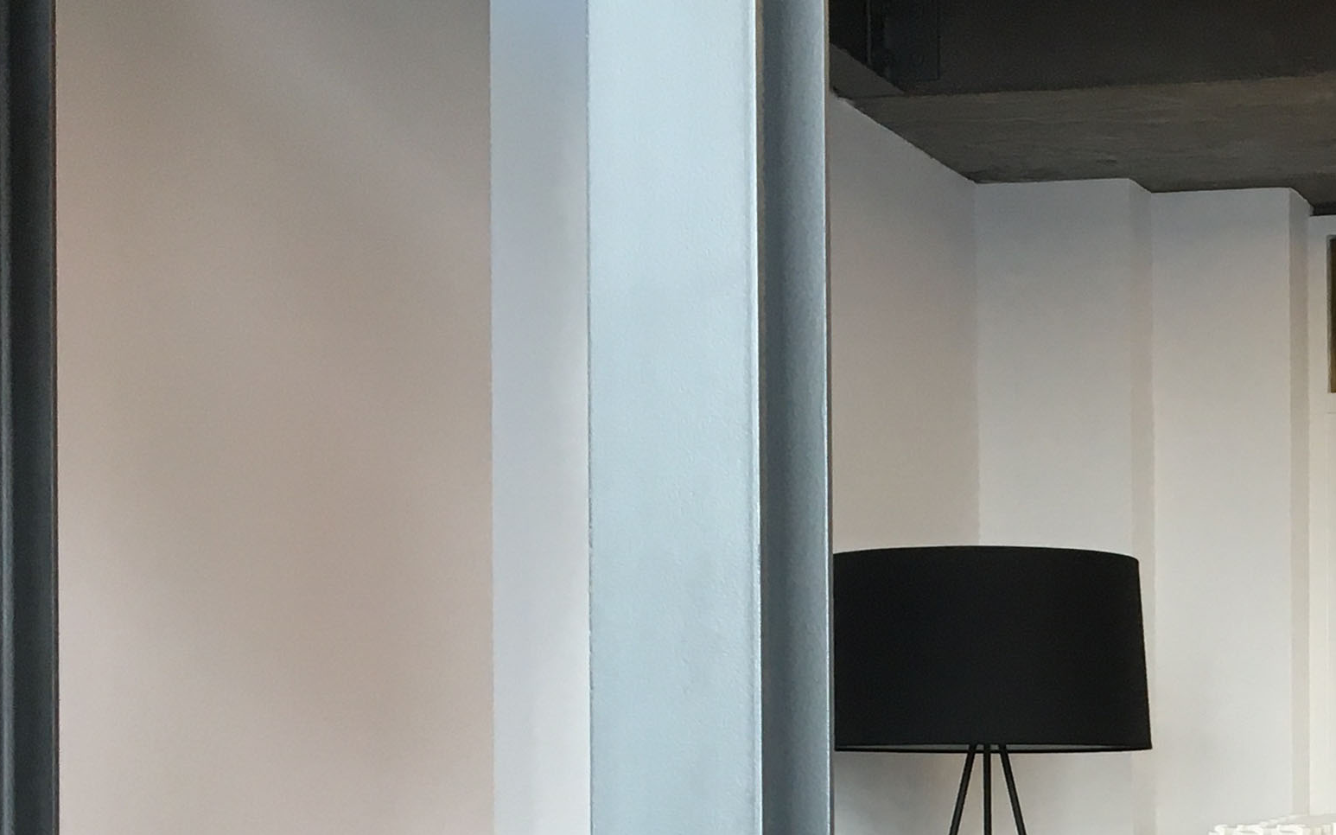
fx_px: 2876
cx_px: 1561
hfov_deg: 24.0
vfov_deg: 15.8
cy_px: 1059
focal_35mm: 79
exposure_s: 1/33
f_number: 2.2
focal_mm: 4.15
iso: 64
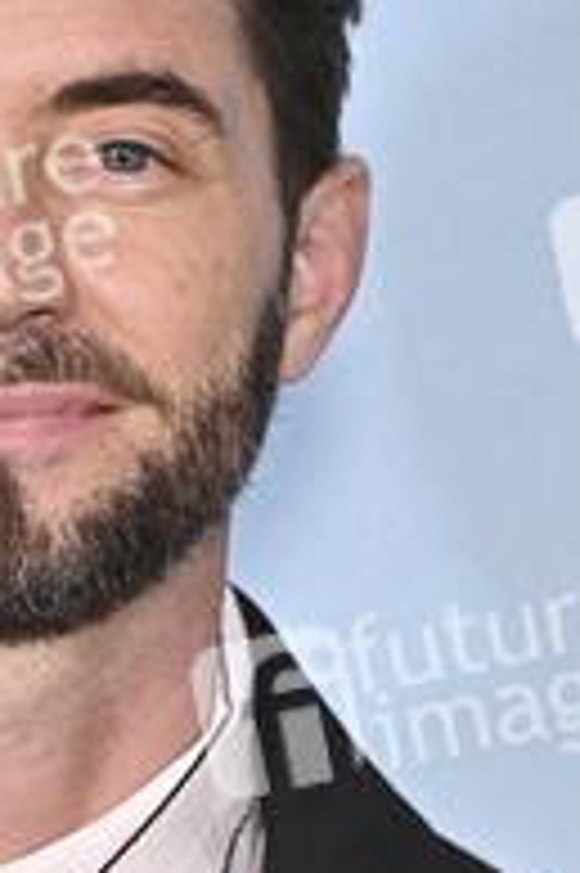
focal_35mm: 248
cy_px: 468
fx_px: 6004
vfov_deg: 8.3
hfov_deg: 5.5
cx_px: 13
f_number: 4.5
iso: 2500
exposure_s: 1/250
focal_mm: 120
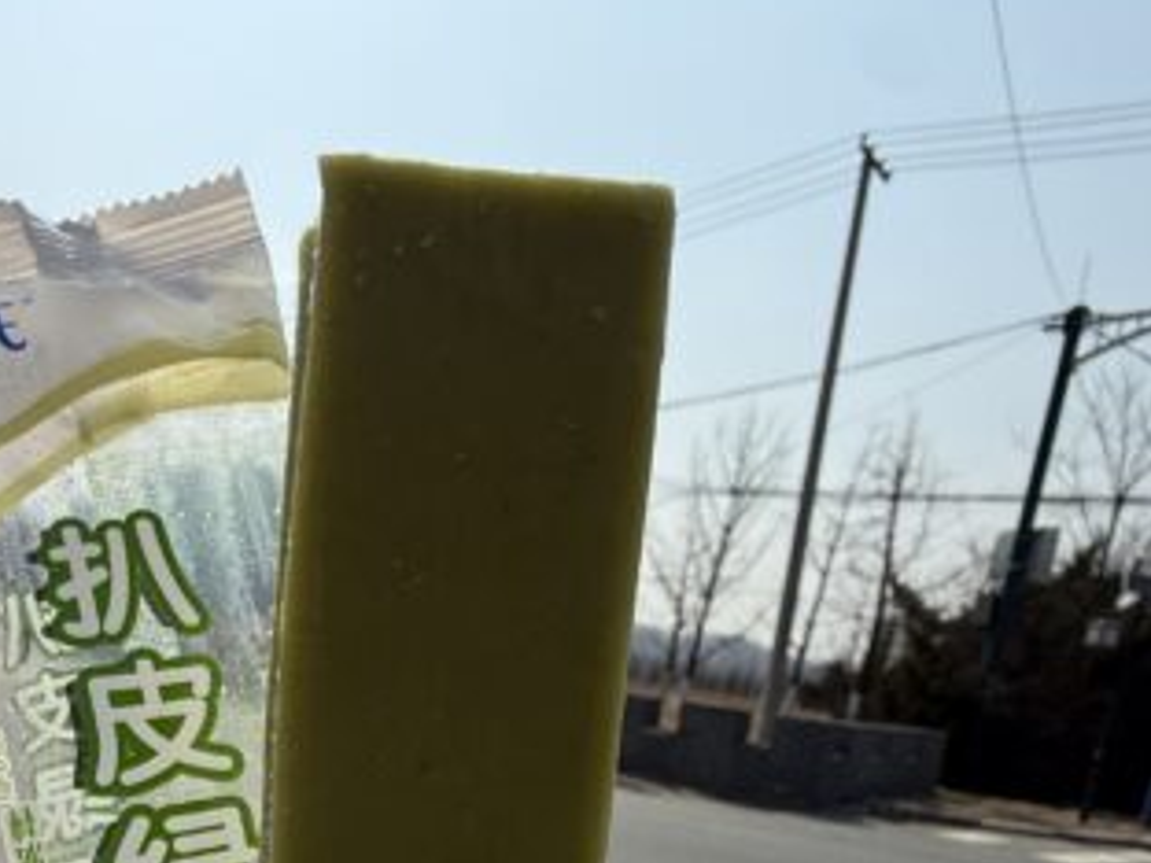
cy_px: 789
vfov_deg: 41.5
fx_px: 1031
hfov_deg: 54.7
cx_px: 247
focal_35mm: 31
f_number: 2.2
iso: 50
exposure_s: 1/3289
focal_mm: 2.22
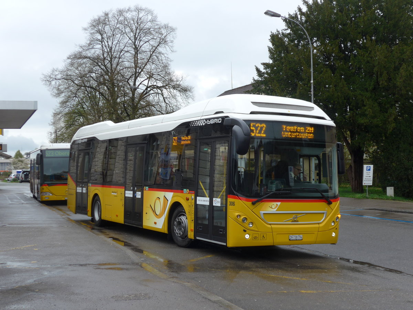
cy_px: 155
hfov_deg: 34.9
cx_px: 206
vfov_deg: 26.6
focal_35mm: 55
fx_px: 656
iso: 80
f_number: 3.4
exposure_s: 1/250
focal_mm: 11.3
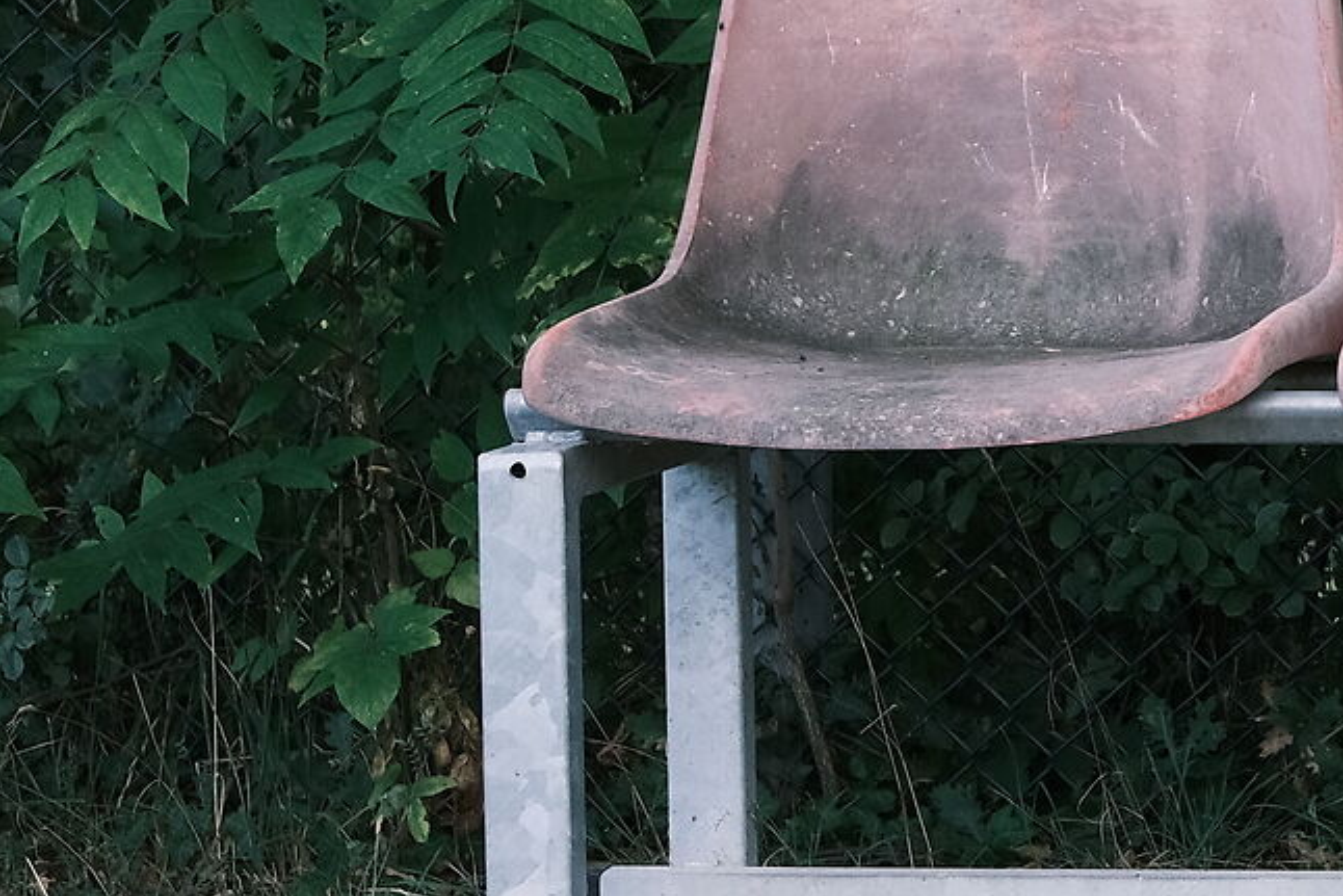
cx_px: 2158
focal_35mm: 130
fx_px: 4850
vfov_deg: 10.5
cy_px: 183
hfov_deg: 14.4
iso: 500
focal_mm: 23
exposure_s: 1/125
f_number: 5.6
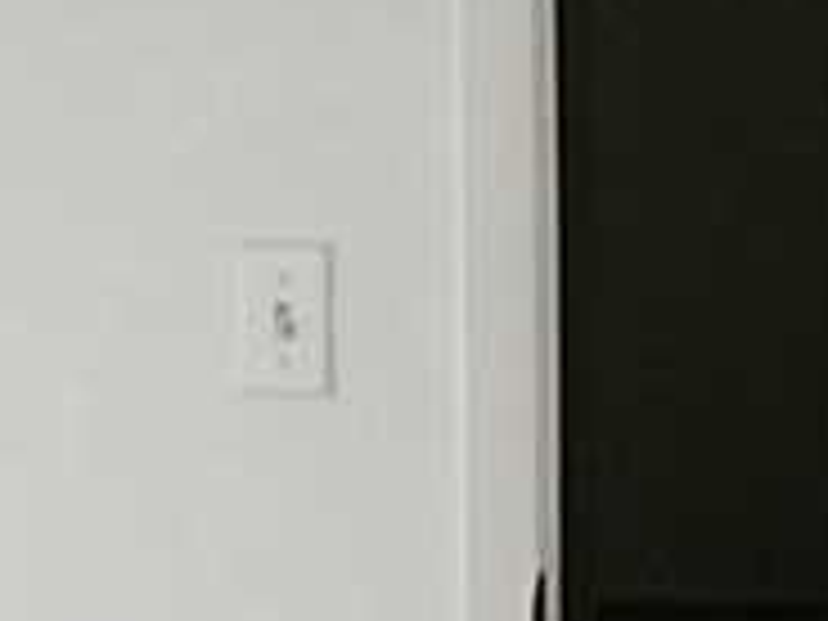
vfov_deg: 9.2
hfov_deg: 12.2
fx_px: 3851
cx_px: 63
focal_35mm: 161
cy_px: 387
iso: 100
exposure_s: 1/122
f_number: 2.7
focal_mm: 5.6
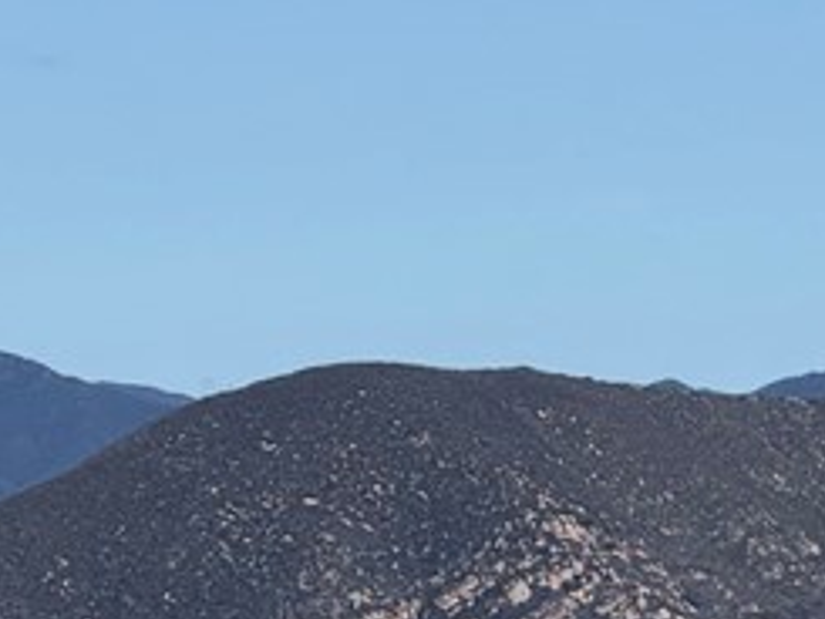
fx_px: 11970
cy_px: 320
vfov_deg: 3.0
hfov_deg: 3.9
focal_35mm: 502
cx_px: 212
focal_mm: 15.66
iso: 64
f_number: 2.8
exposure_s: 1/2933
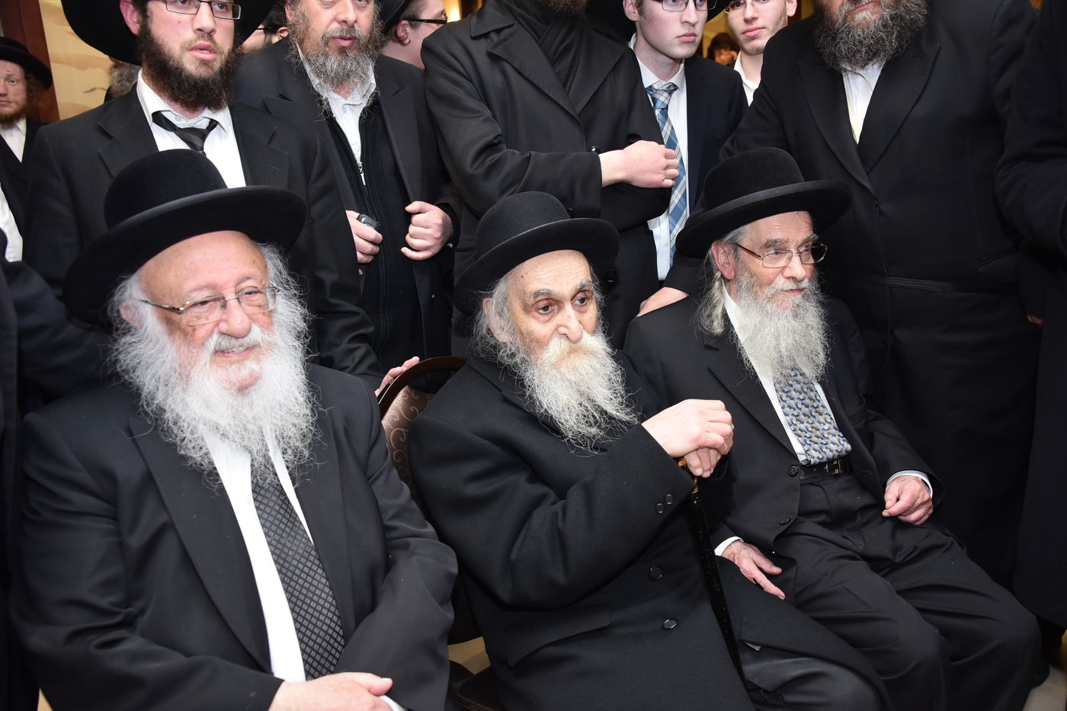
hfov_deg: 54.4
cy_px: 356
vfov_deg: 37.8
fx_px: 1037
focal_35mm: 35
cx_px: 534
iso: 2000
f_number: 5
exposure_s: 1/100
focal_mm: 35
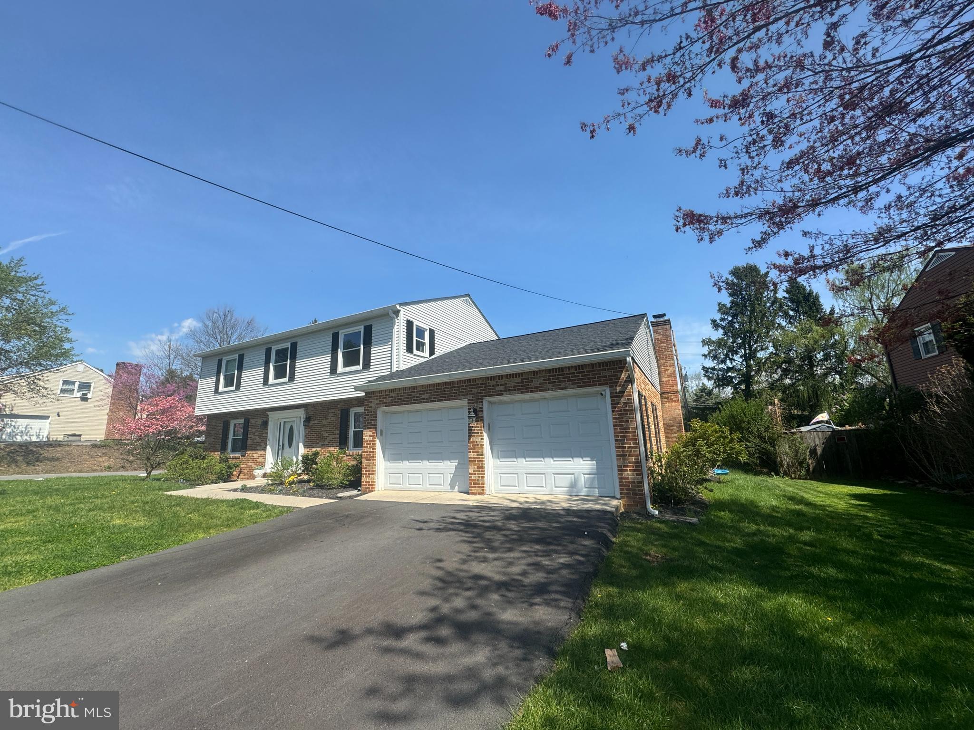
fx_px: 394
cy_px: 365
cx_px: 487
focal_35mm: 14
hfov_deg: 102.1
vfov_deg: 85.7
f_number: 2.2
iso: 50
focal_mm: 2.22
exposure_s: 1/1927
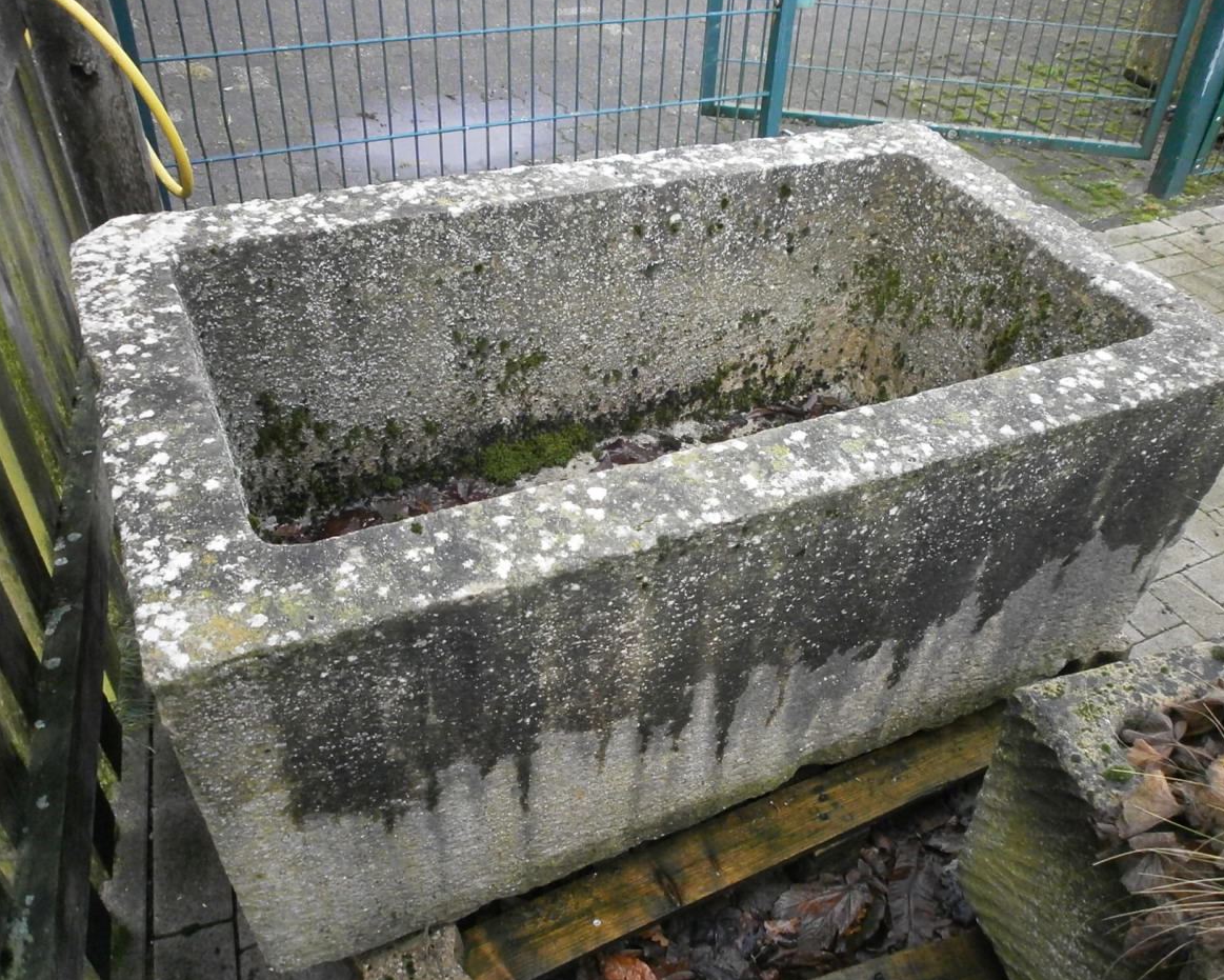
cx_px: 656
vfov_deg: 50.0
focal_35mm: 29
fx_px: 1051
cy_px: 496
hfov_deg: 60.4
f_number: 2.9
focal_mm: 4.8
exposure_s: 1/250
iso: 400
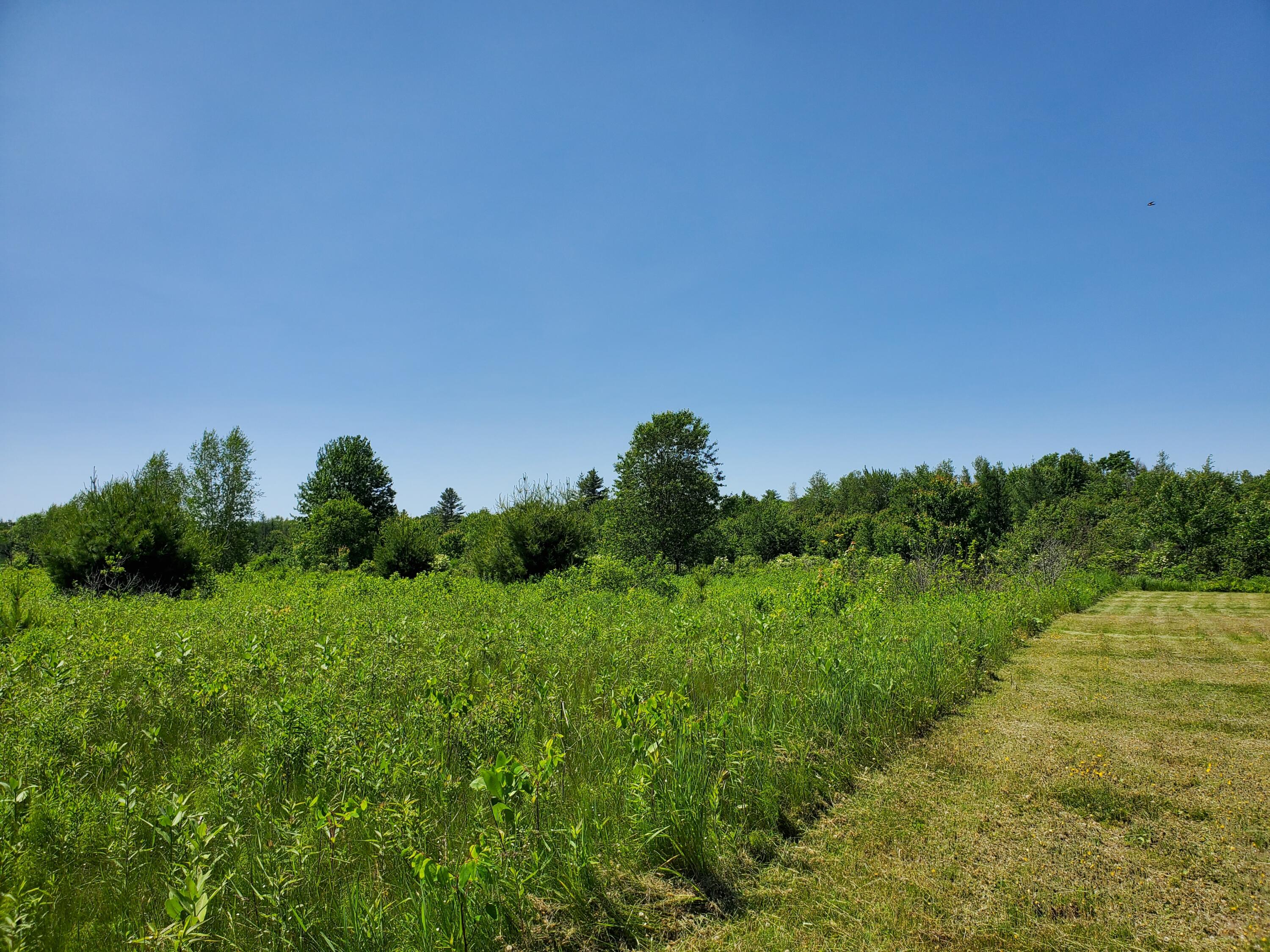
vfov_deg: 53.1
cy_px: 476
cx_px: 635
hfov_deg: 67.3
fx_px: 954
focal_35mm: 26
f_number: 2.4
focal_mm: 4.3
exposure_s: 1/2082
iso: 50
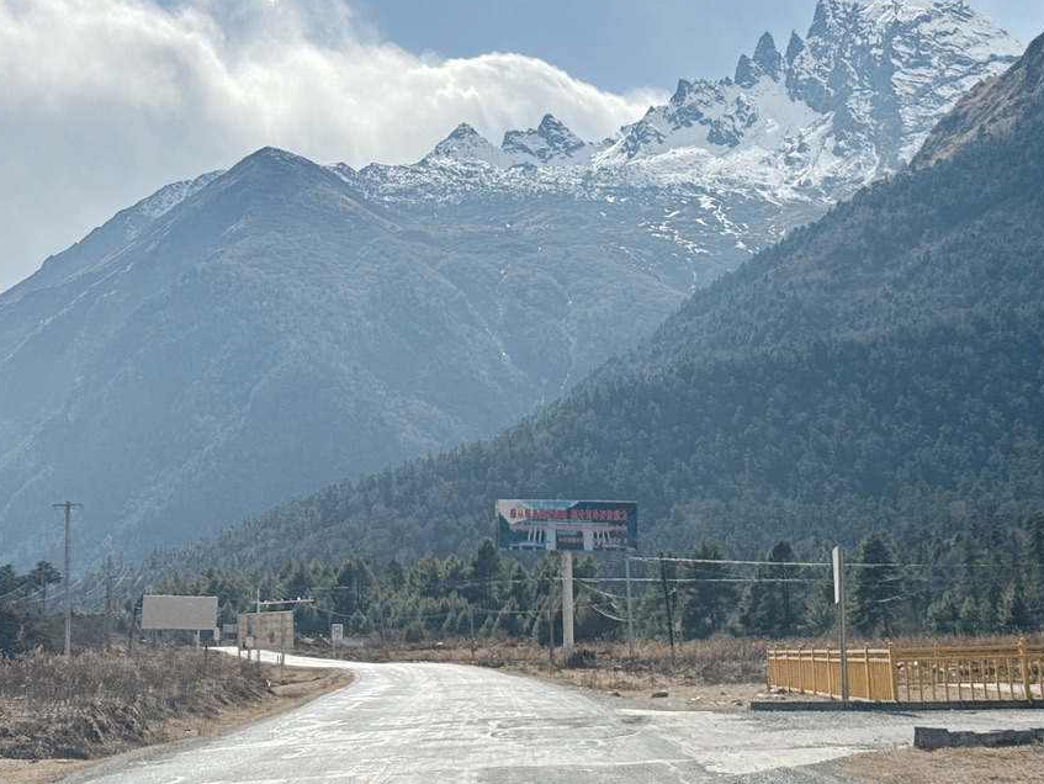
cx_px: 597
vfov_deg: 25.2
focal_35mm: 58
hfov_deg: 33.2
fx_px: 1750
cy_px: 323
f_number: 1.78
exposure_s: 1/7143
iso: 64
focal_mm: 6.76
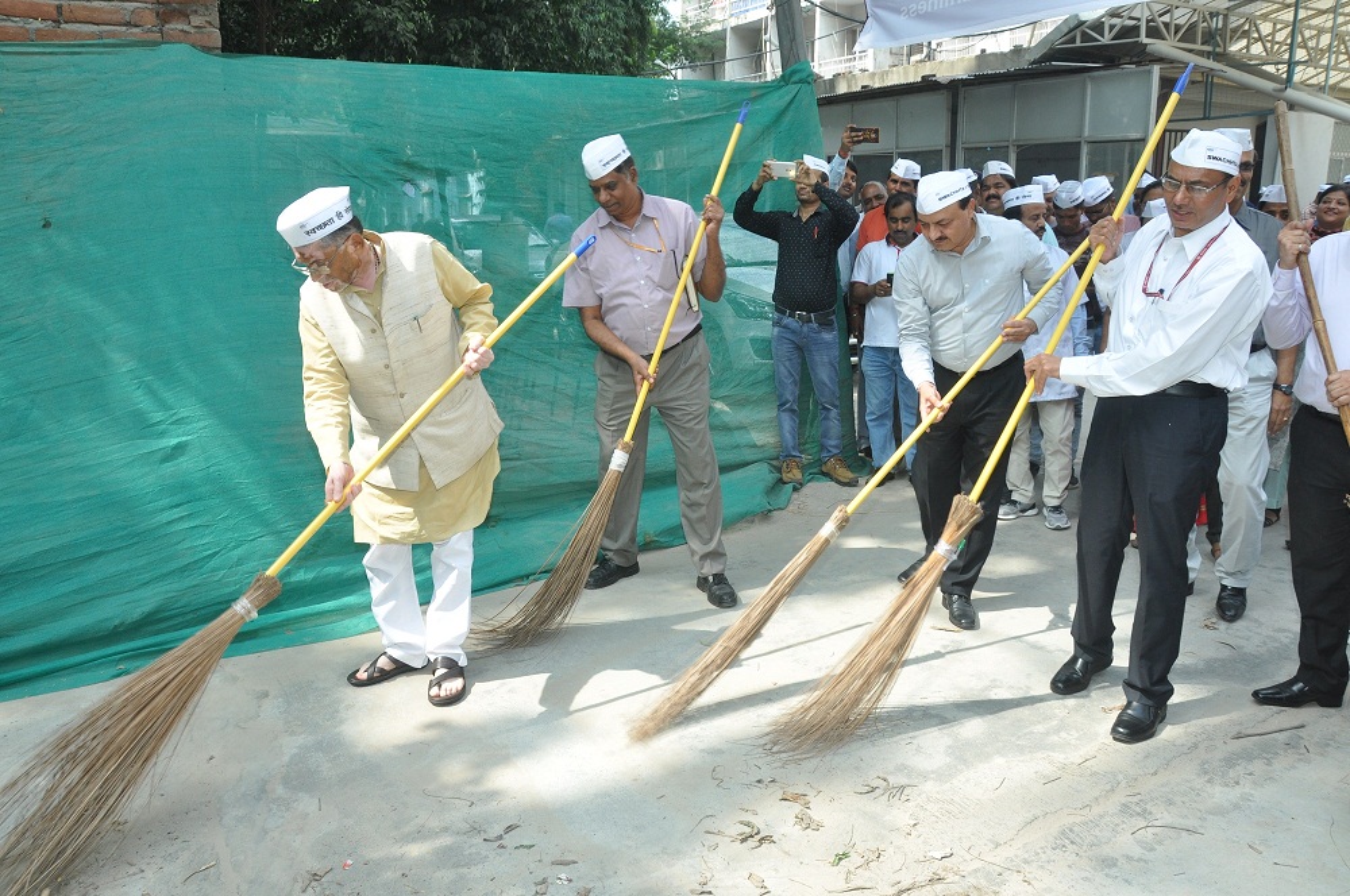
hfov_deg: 67.4
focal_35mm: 27
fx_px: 1011
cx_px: 675
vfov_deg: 47.8
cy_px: 448
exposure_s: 1/125
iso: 400
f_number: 9
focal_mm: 18
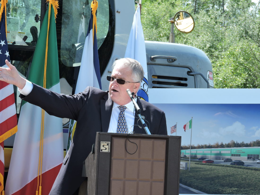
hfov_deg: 10.7
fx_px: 1390
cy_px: 98
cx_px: 130
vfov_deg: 8.0
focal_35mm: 185
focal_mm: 33
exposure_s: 1/200
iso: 100
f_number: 4.6
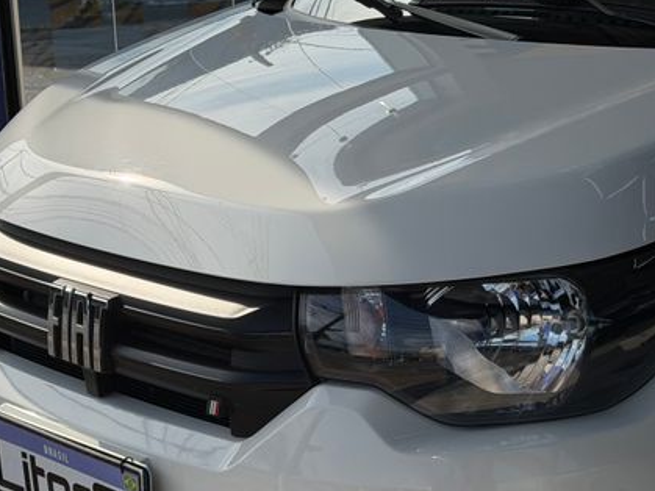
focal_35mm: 88
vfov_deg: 16.6
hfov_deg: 22.2
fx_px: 1665
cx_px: 369
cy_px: 416
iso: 80
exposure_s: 1/7143
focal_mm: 6.76
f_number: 1.78
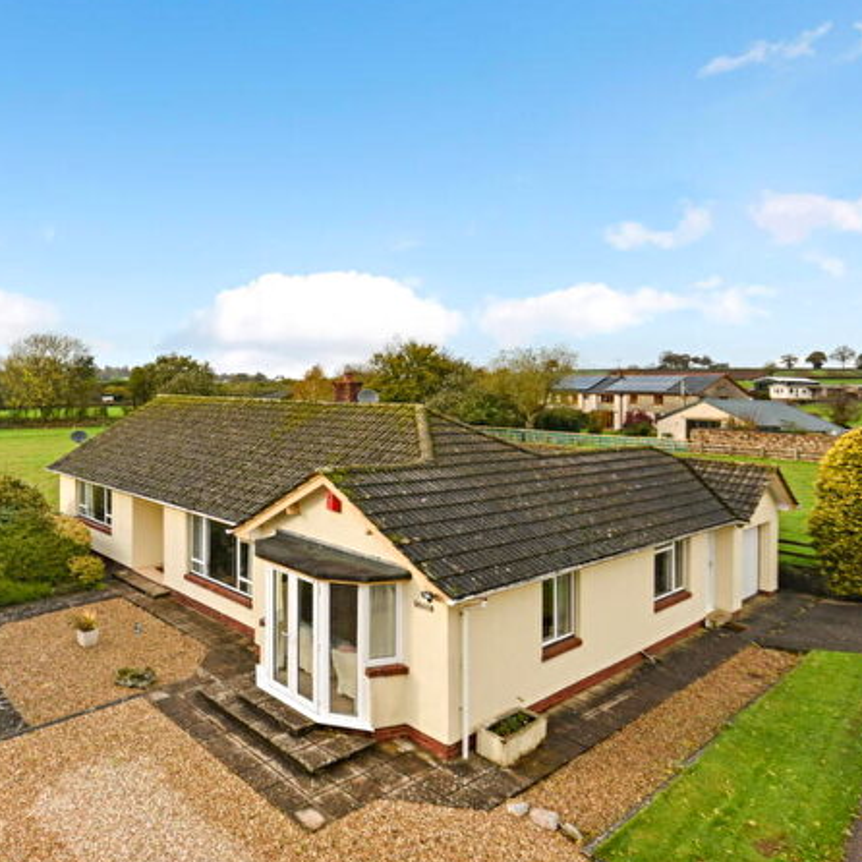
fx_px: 563
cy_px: 424
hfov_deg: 70.7
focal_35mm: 20
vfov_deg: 74.8
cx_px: 236
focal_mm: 10
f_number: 5
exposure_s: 1/200
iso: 125
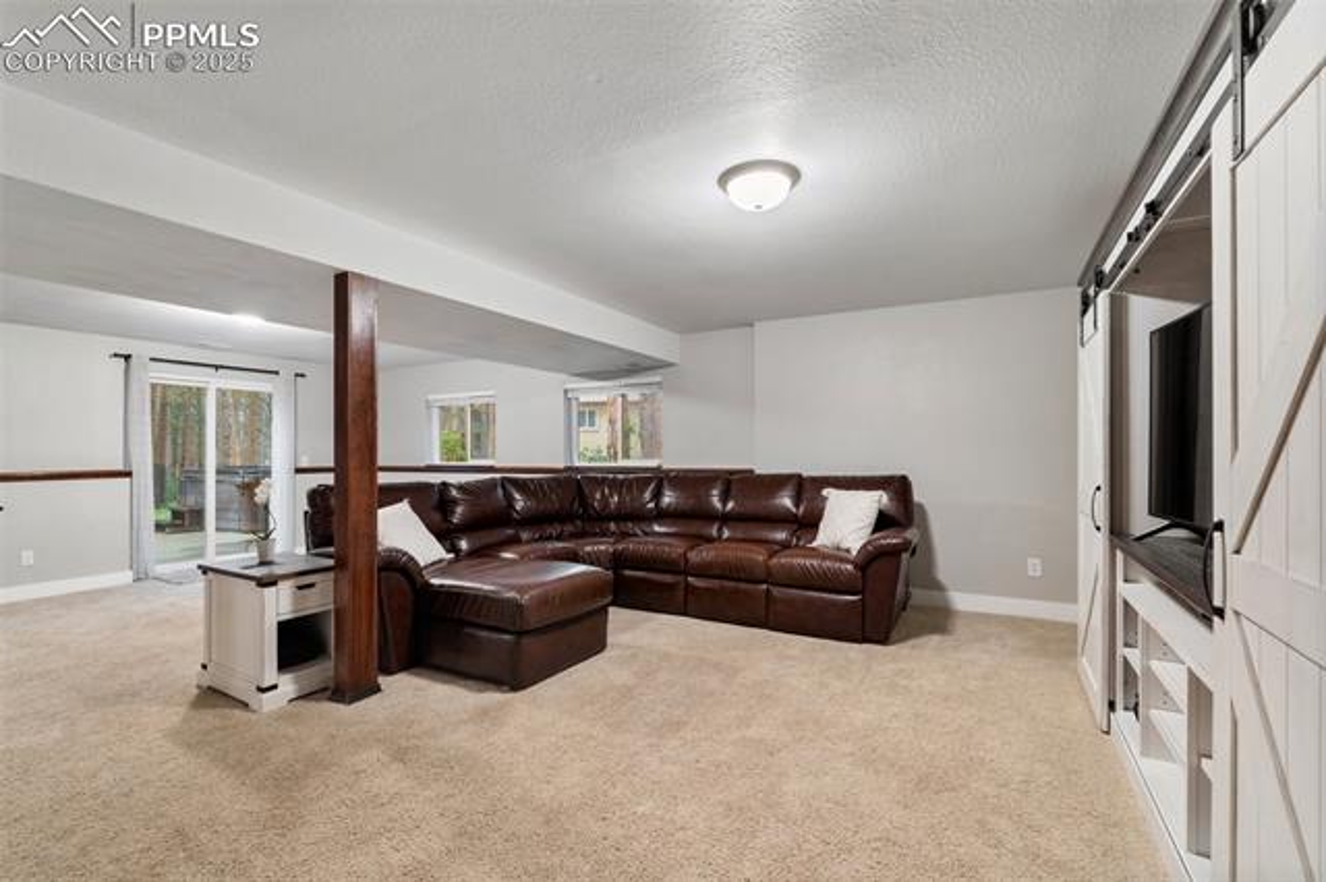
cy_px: 441
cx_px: 663
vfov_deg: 73.7
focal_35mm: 16
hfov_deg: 96.8
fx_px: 589
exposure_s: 1/4
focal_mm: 16
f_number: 8
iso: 800
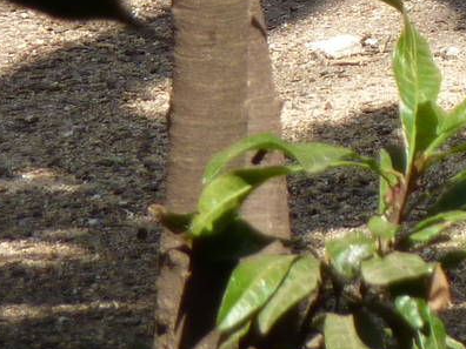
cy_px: -135
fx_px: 16302
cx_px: 607
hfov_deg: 1.6
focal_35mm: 1211
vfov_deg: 1.2
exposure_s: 1/160
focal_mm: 49.2
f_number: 4.9
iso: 80
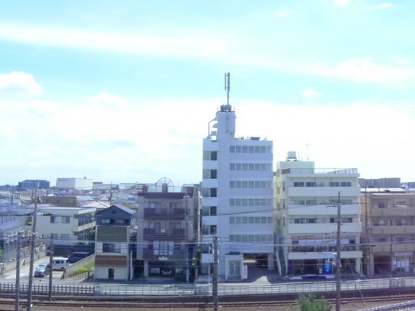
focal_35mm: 47
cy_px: 120
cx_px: 232
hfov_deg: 40.4
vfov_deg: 30.8
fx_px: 564
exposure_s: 1/3200
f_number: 8
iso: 1600
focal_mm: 7.5
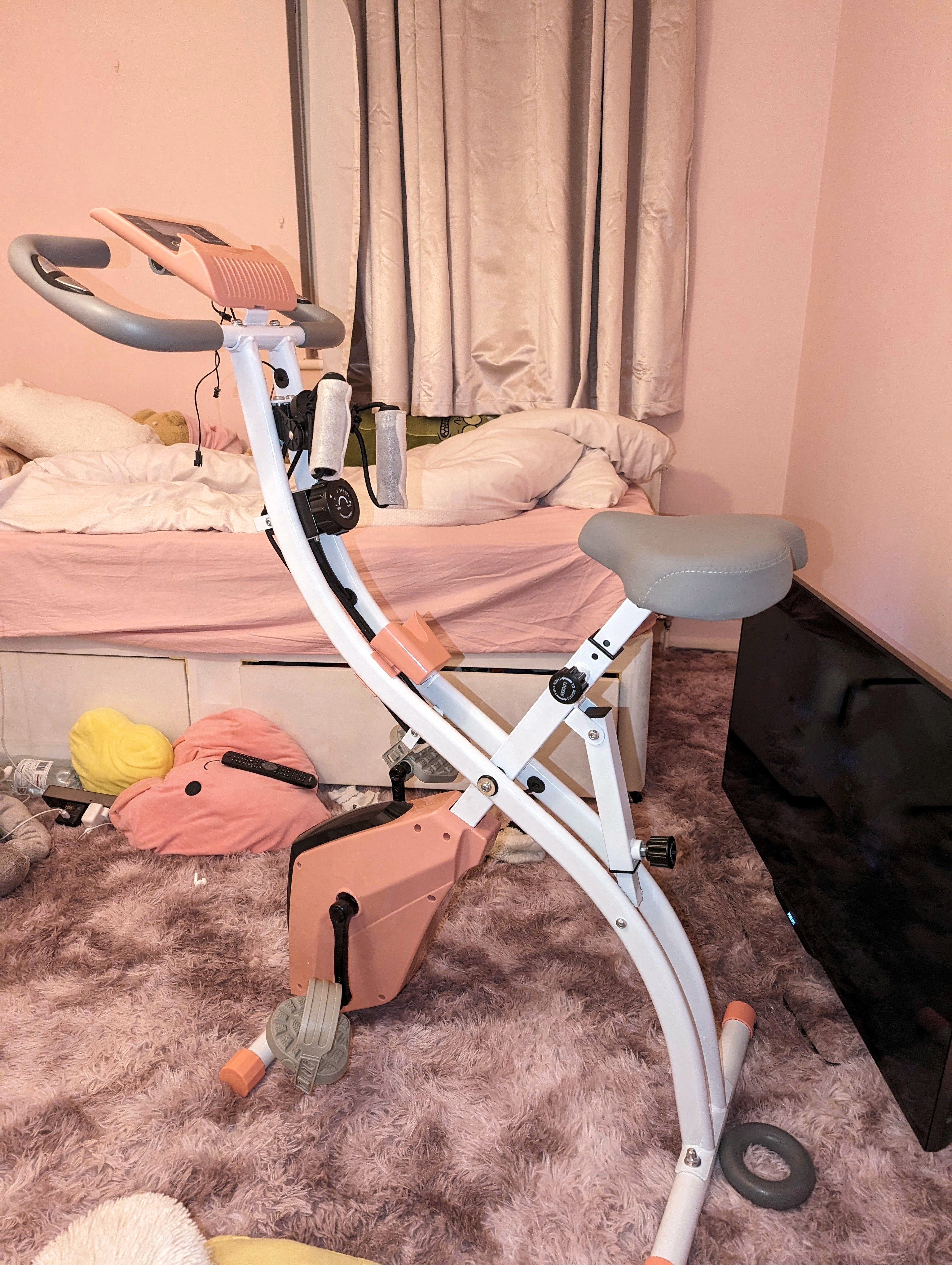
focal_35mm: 24
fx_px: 878
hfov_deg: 56.9
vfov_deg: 71.5
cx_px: 476
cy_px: 632
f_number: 1.85
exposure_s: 1/83.9
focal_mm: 6.81
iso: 1185
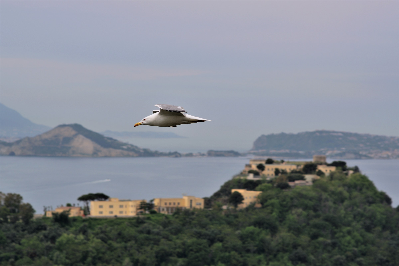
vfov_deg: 10.8
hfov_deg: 16.1
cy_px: 133
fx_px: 1413
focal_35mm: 128
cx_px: 200
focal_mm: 85
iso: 100
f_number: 5.6
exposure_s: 1/1000
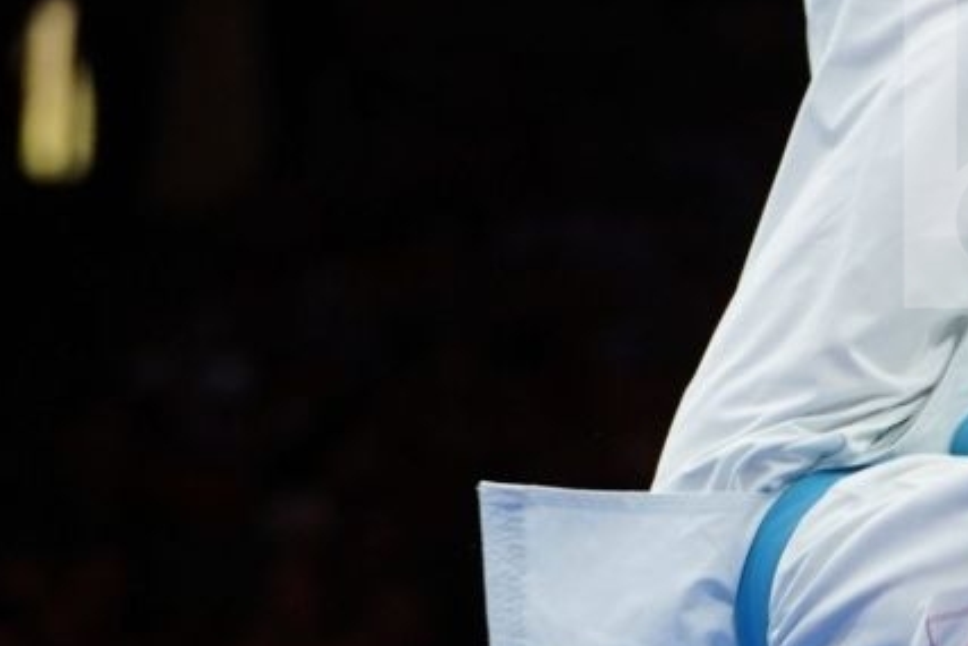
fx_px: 16783
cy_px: 904
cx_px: 1115
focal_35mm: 624
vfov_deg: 2.2
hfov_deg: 3.3
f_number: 2.8
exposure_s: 1/500
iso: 500
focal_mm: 148
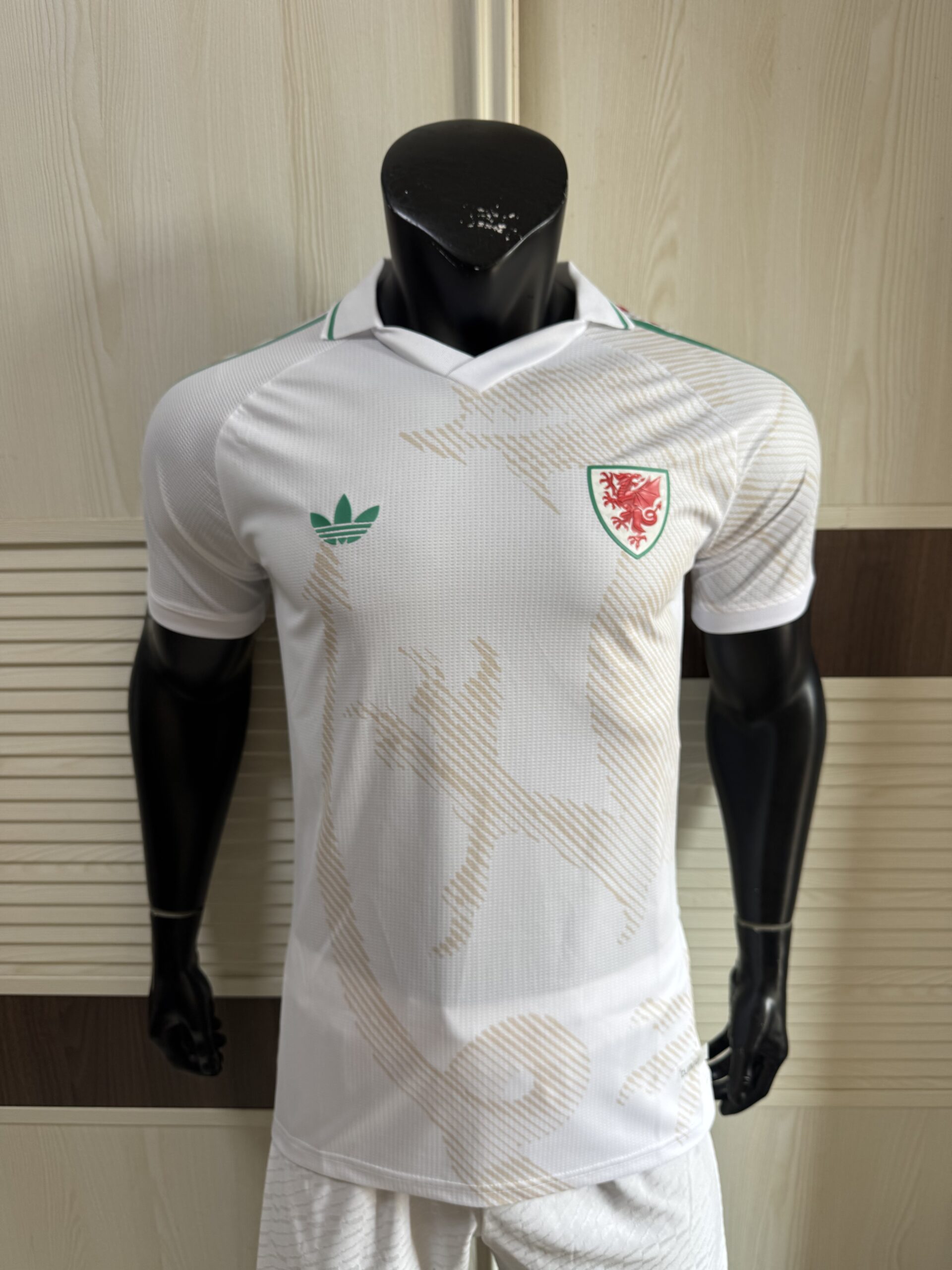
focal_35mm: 24
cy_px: 635
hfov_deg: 56.8
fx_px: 880
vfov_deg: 71.6
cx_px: 476
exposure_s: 1/121
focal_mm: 6.76
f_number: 1.78
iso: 80
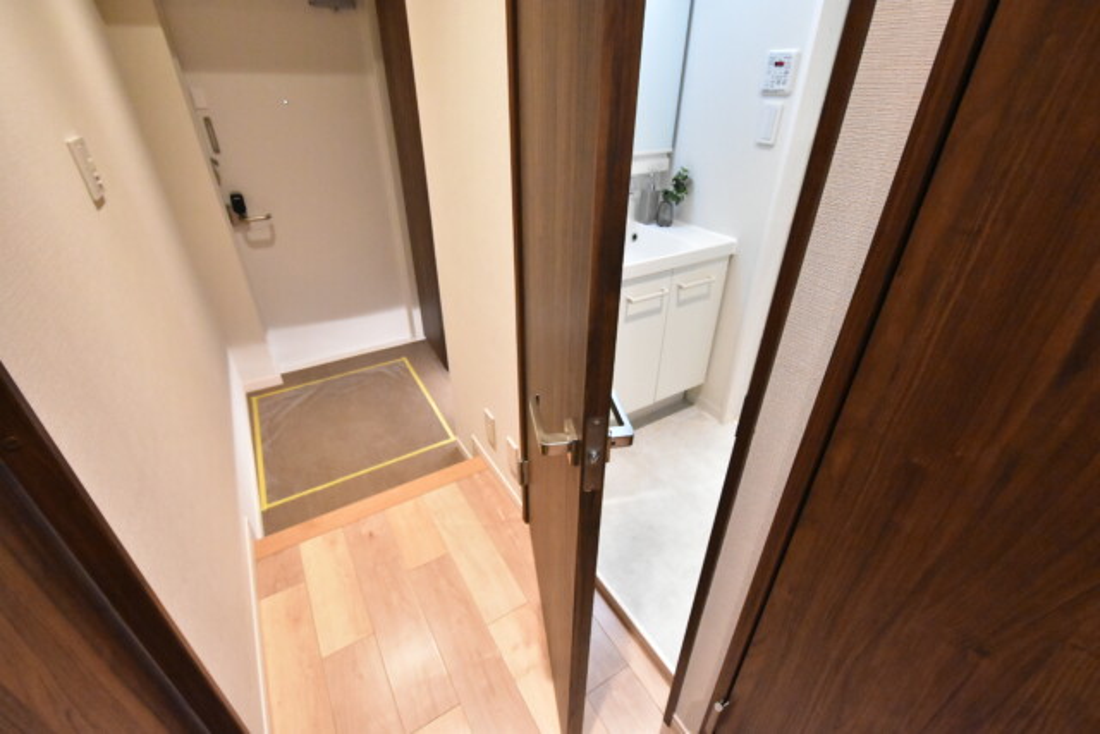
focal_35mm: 15
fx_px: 458
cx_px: 550
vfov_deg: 77.4
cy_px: 367
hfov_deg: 100.4
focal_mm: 10
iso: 6400
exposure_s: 1/125
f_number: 5.6
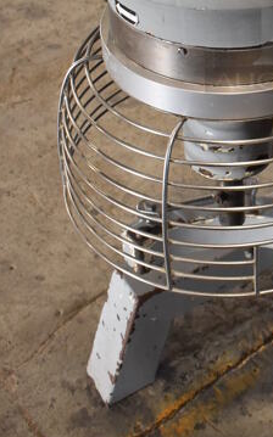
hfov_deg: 17.6
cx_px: 341
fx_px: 834
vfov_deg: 28.1
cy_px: 30
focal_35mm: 70
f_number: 3.5
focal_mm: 18
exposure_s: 1/125
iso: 900
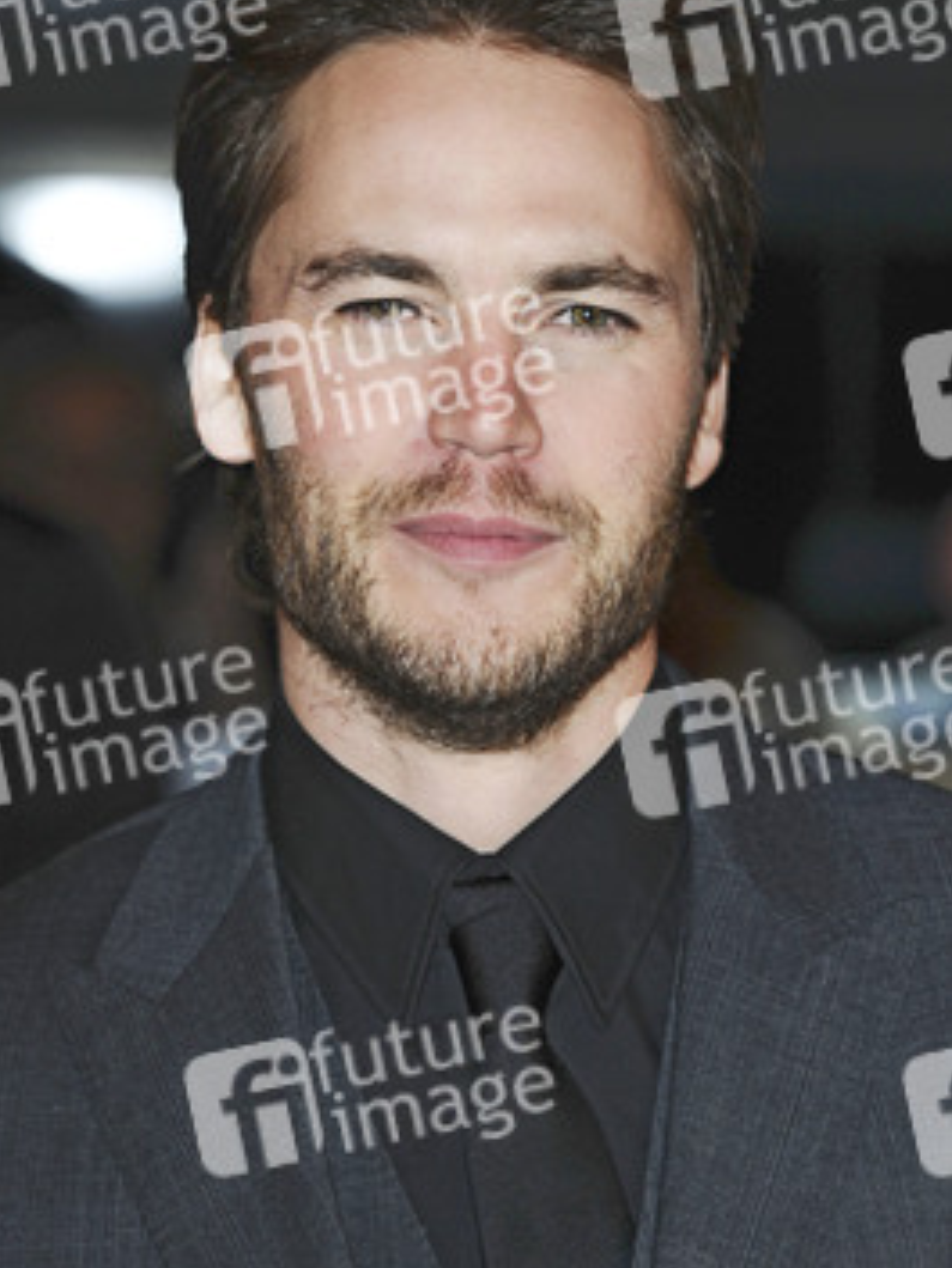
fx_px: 6706
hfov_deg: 8.1
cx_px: 476
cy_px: 553
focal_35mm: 183
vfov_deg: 10.8
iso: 320
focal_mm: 112
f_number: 4.5
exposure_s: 1/200
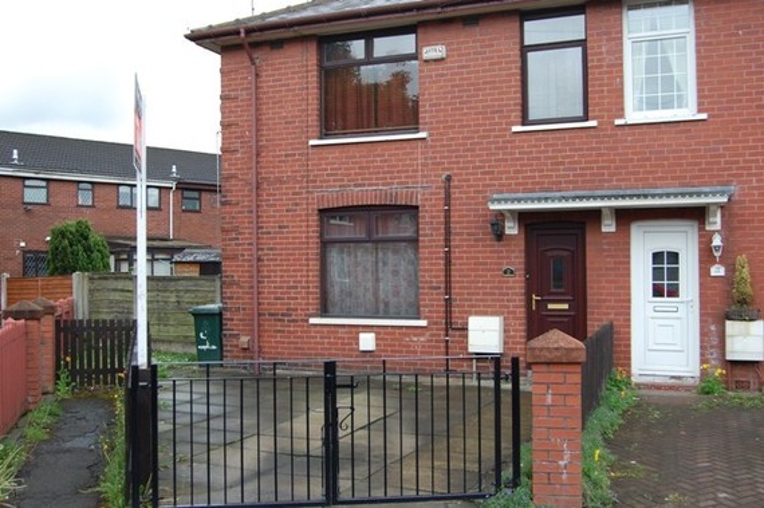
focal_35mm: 39
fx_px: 827
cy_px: 254
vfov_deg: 34.1
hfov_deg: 49.6
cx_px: 382
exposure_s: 1/160
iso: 200
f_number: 6.3
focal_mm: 26
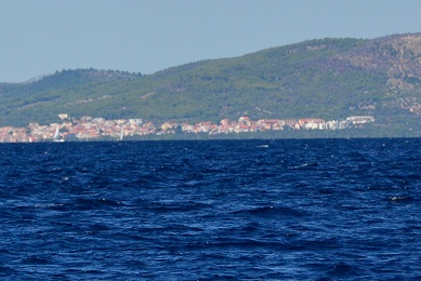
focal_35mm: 692
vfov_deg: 2.0
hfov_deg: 3.0
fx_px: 8098
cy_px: -8
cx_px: 89
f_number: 6.3
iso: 900
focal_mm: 180
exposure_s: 1/8000
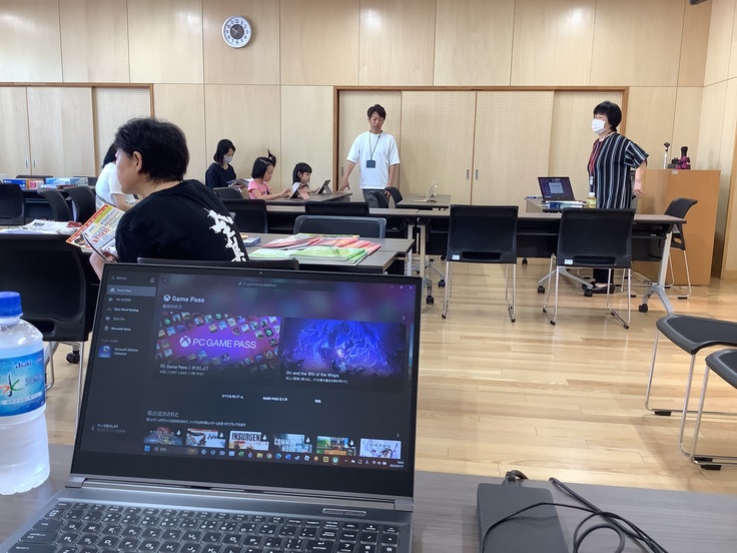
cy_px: 276
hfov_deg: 58.4
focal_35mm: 31
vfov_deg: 45.4
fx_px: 660
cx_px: 368
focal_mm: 3.3
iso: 80
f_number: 2.4
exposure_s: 1/60
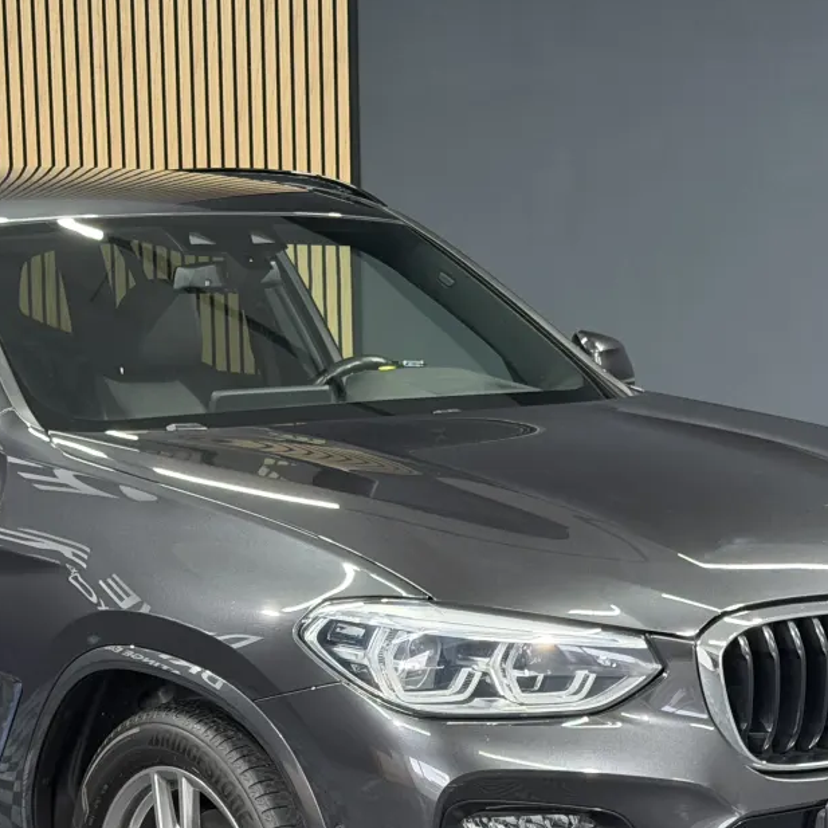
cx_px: 297
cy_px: 637
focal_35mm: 99
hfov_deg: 17.5
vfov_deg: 17.5
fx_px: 2679
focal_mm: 6.76
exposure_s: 1/50
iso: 250
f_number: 1.78
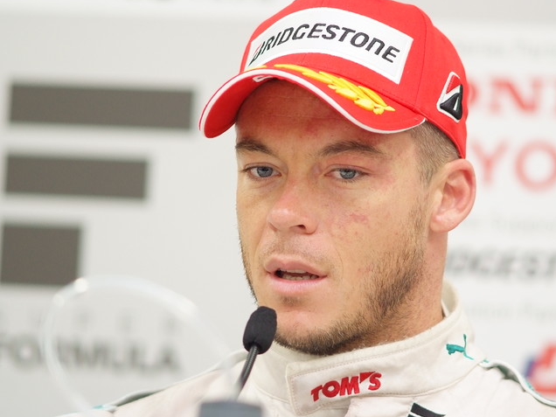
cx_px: 301
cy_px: 208
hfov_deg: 6.7
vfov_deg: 5.1
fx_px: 4722
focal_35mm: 294
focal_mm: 180
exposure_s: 1/250
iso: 1600
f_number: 2.8
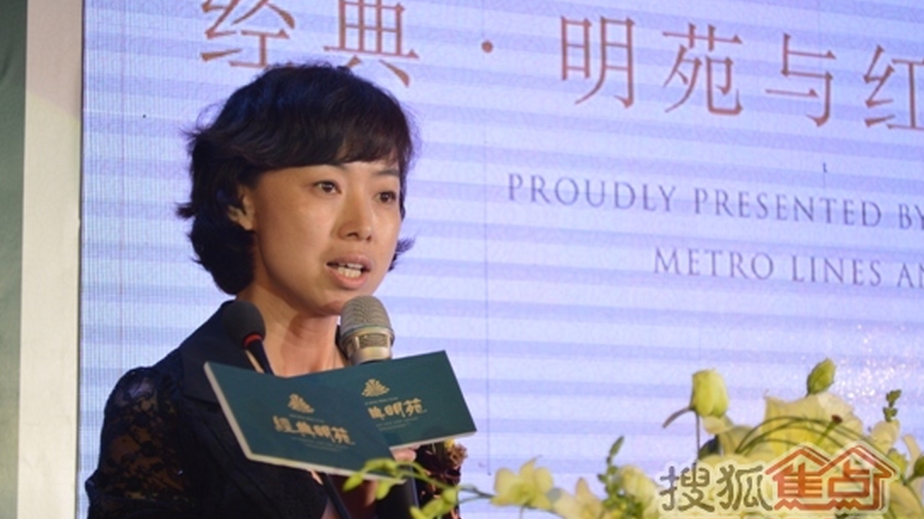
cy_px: 259
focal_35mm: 88
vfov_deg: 13.8
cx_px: 463
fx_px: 2144
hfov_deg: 24.3
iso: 400
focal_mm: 55
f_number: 5.6
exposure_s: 1/100
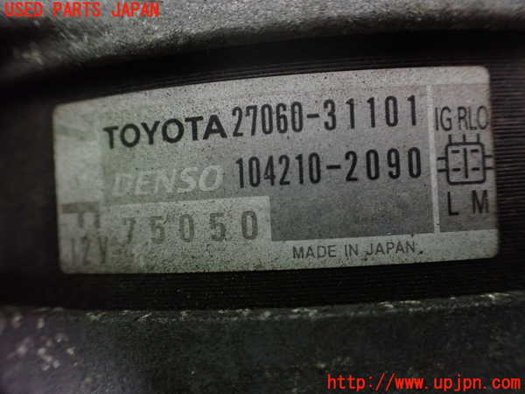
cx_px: 262
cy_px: 197
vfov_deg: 46.8
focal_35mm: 30
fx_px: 455
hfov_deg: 60.0
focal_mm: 5.4
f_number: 2.3
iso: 800
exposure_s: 1/30
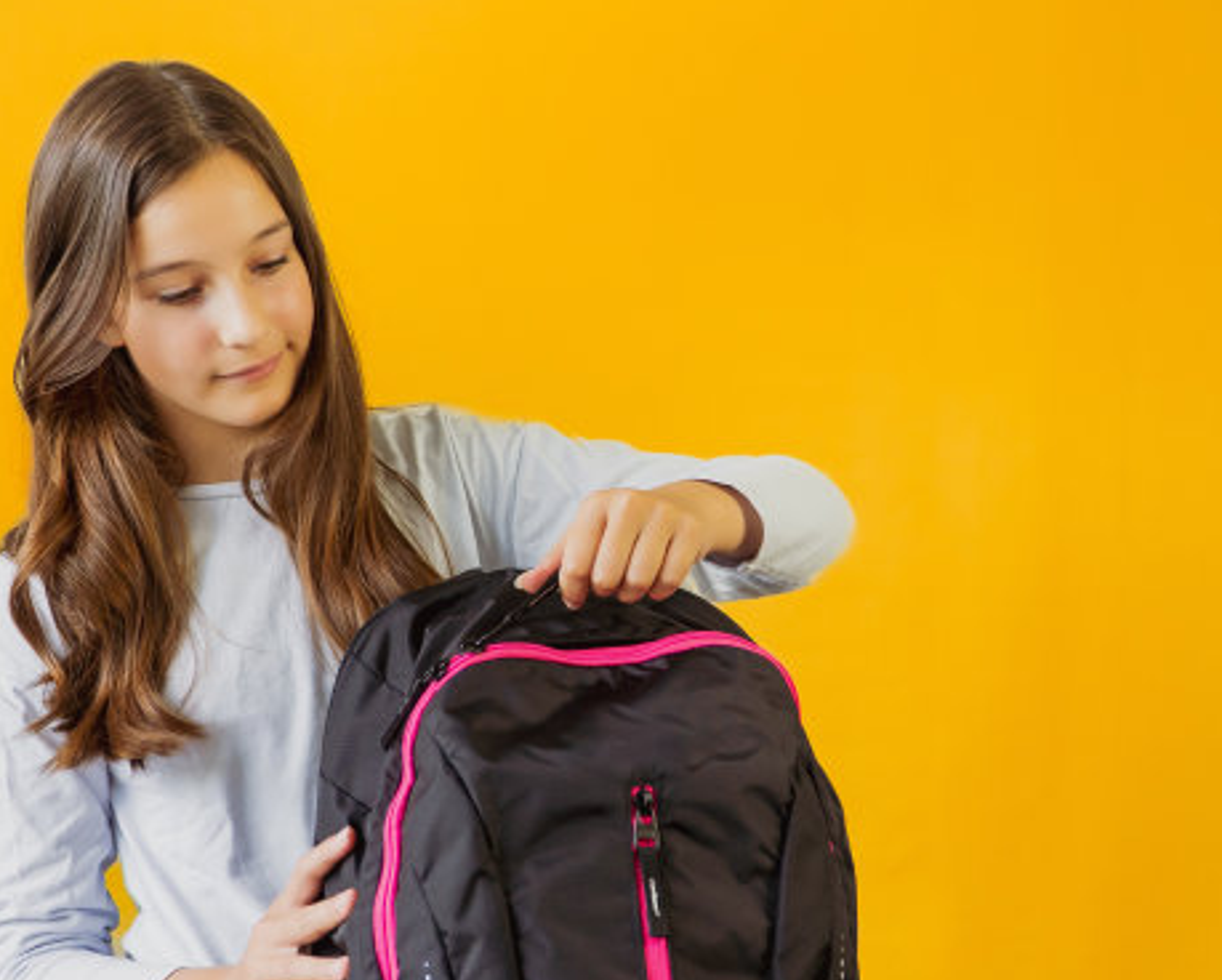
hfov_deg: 31.3
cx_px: 487
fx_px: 2172
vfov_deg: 25.4
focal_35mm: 60
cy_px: 490
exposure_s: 1/125
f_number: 4
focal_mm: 32
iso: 400
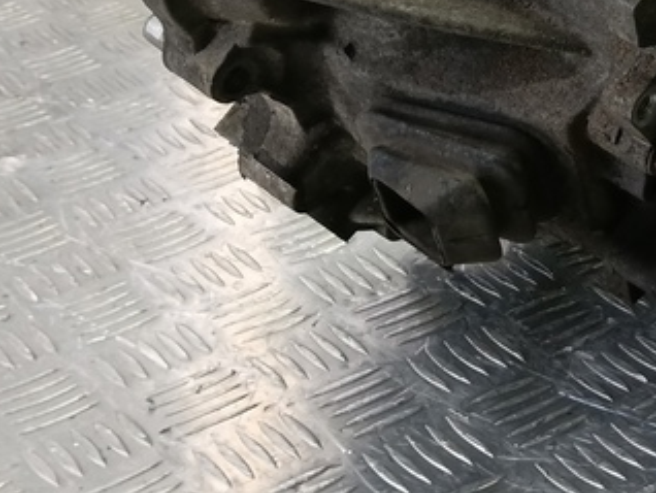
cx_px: 860
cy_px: -19
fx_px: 1403
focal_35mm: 74
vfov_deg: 19.3
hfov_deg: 23.2
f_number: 1.6
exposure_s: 1/50
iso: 213
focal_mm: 4.11
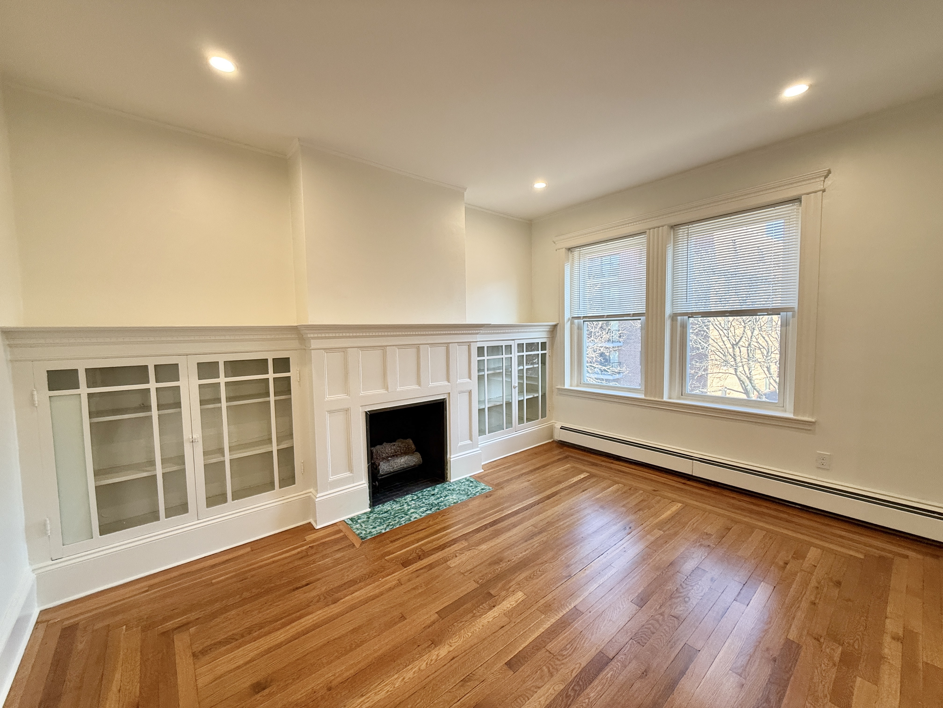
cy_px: 354
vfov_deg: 85.7
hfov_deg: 102.1
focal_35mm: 14
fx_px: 381
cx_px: 472
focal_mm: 2.22
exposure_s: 1/120
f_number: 2.2
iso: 125
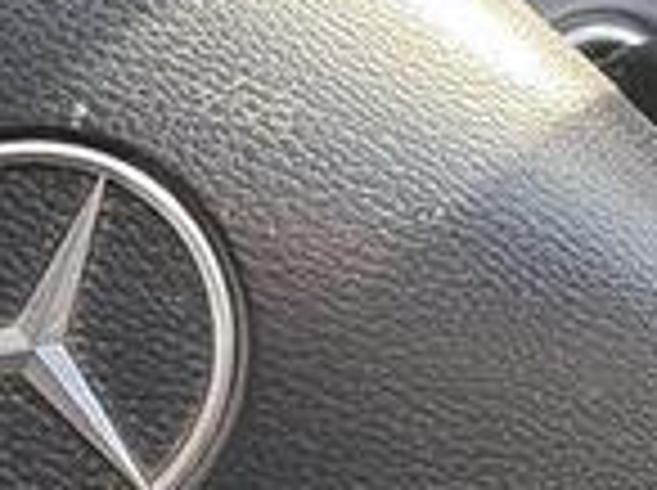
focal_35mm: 86
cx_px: 252
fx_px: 1630
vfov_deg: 17.1
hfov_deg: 22.7
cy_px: 148
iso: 64
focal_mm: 2.22
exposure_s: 1/99
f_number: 2.2
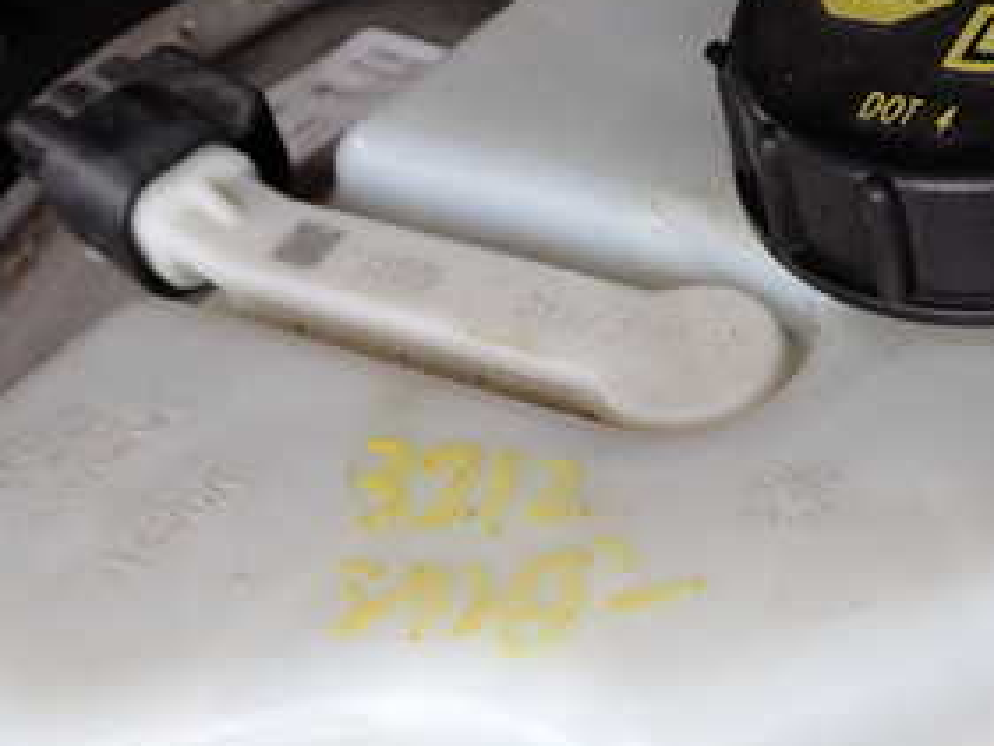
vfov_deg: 18.2
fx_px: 2327
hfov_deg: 24.0
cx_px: 637
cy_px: 491
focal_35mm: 81
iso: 100
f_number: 2.7
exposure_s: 1/125
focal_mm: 6.83
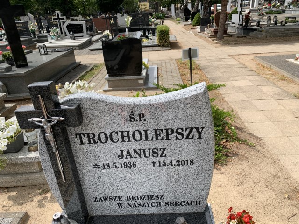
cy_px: 112
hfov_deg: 67.3
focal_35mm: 26
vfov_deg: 53.1
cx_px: 150
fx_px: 225
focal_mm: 4.25
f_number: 1.8
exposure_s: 1/1536
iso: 25
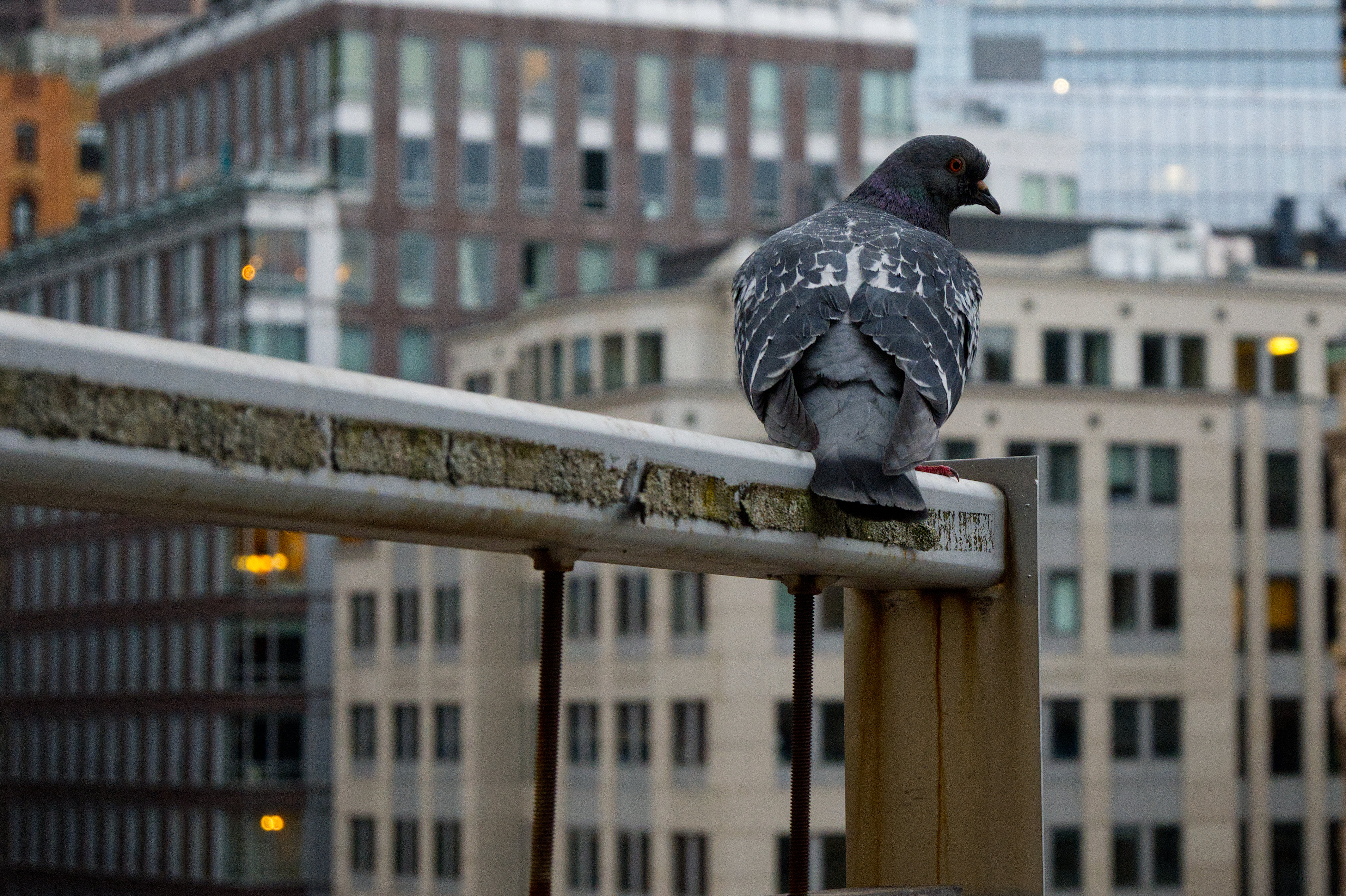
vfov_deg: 12.4
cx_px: 908
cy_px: 324
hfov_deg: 18.5
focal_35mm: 110
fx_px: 4111
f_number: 6.3
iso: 1250
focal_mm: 50
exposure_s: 1/80
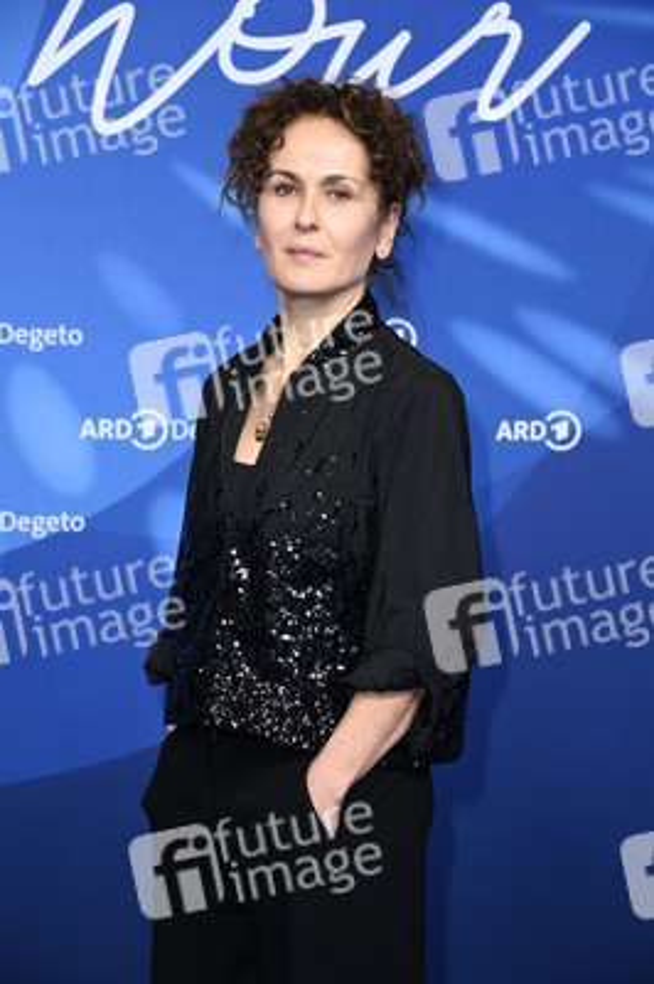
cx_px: 327
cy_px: 492
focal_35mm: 90
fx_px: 2457
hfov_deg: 15.2
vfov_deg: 22.6
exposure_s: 1/250
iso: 1250
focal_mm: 90
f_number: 5.6
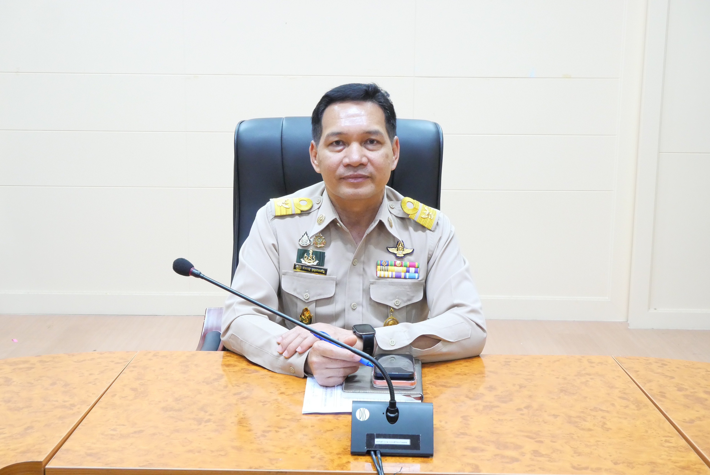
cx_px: 355
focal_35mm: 45
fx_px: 888
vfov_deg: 29.9
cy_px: 238
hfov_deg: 43.6
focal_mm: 22
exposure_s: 1/10
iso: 3200
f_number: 8
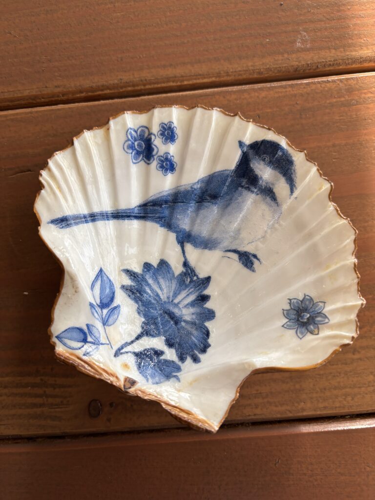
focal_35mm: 26
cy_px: 250
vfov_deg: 67.3
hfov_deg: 53.1
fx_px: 376
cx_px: 188
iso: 50
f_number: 1.6
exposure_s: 1/294
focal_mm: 5.96
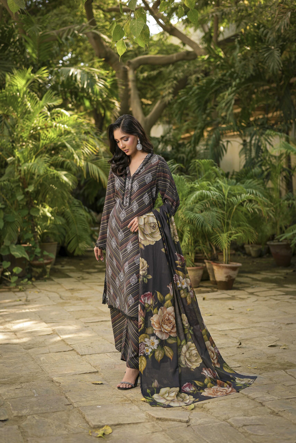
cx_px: 148
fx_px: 616
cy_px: 222
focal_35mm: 50
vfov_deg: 39.6
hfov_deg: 27.0
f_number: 2.8
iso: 80
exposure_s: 1/160
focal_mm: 50
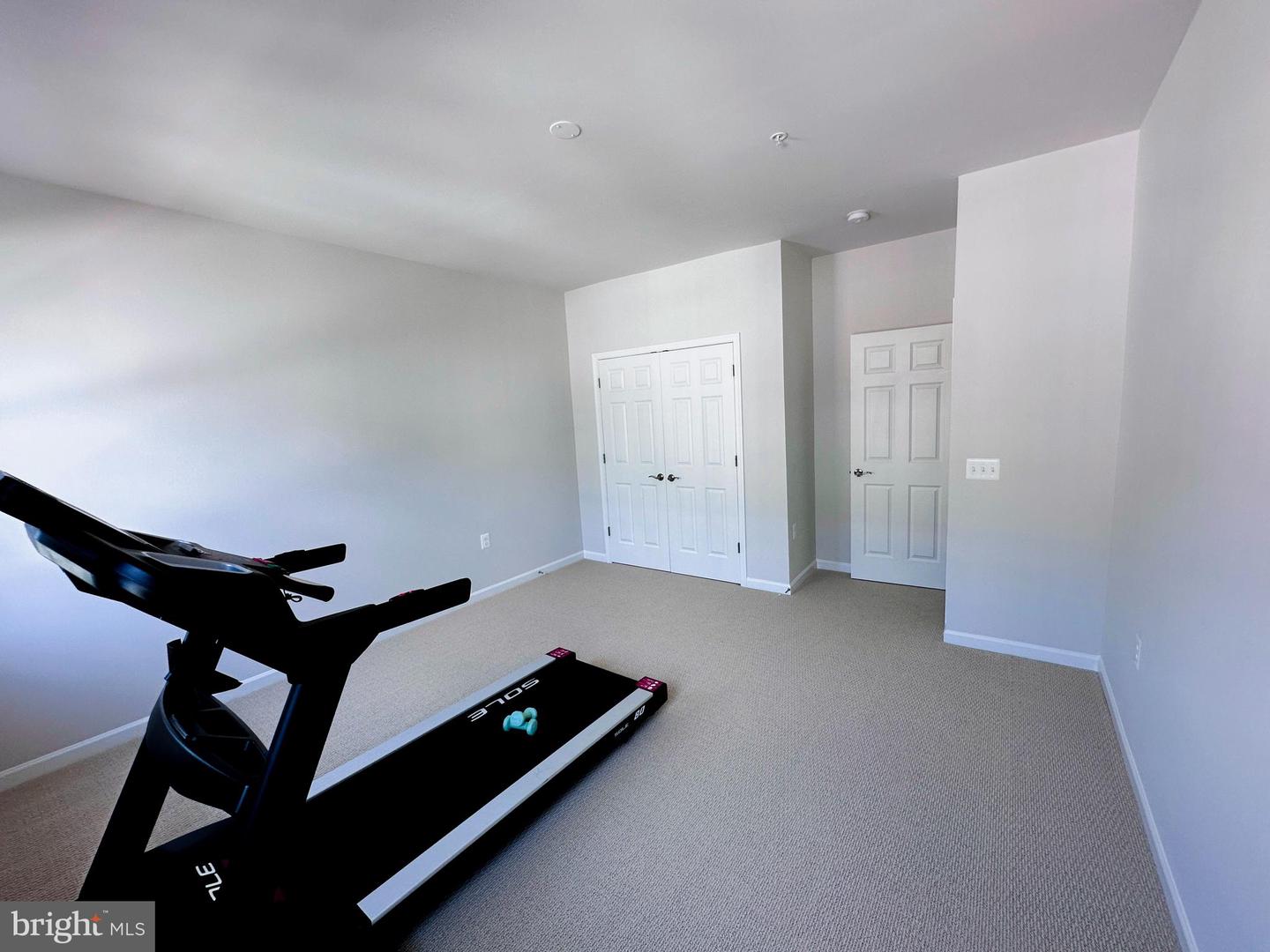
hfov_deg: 102.1
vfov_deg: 85.7
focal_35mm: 14
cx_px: 635
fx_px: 514
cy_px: 476
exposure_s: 1/99
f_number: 2.2
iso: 80
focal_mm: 2.22
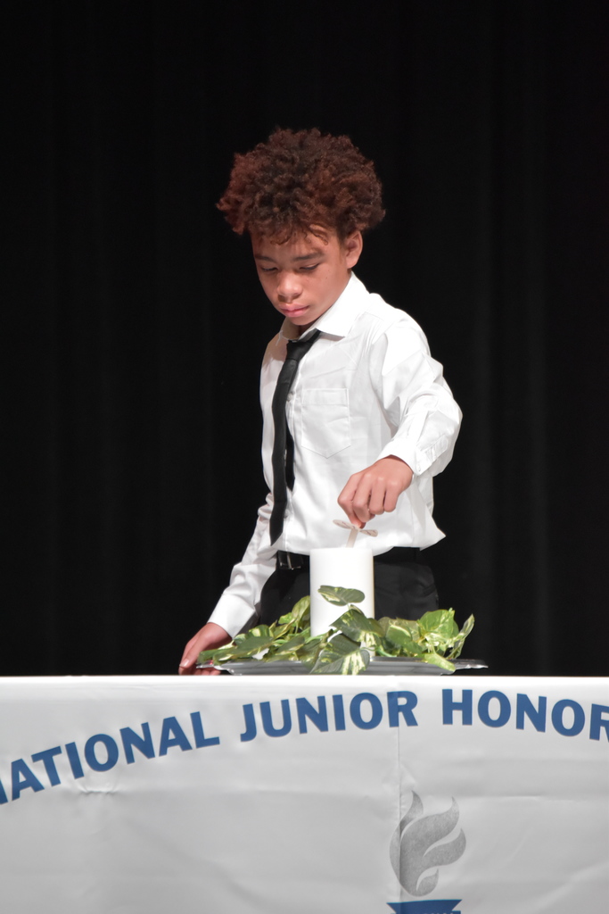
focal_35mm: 300
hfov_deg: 4.6
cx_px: 304
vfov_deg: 6.9
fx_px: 7609
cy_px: 457
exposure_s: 1/500
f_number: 5.6
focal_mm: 200
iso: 3200
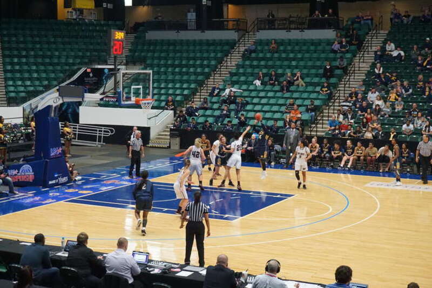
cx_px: 216
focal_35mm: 62
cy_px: 144
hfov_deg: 32.6
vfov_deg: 22.1
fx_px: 738
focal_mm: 41
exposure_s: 1/100
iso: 3200
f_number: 5.6
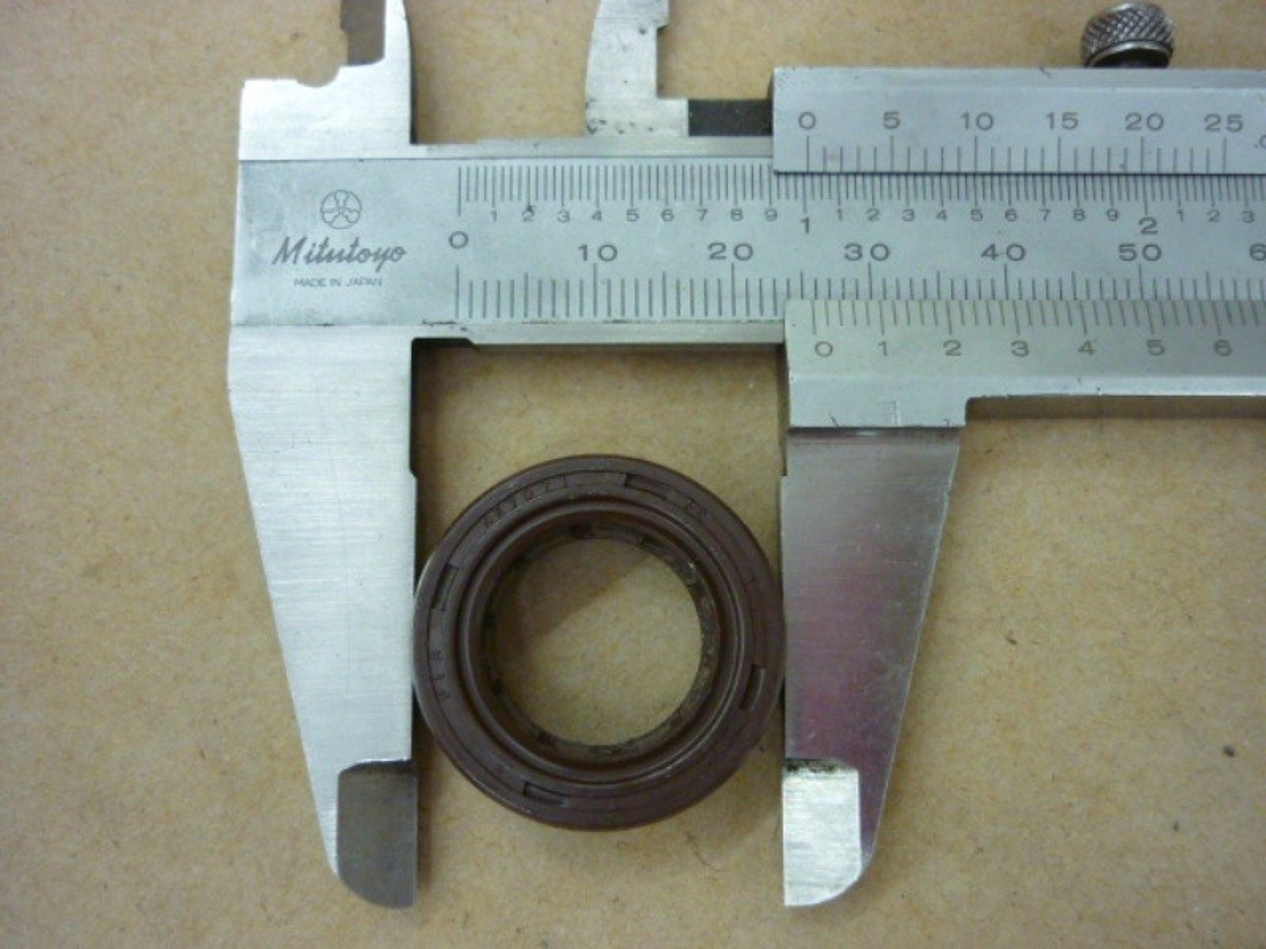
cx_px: 633
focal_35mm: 33
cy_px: 474
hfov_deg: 55.4
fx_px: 1207
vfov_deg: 42.9
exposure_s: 1/20
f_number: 2.8
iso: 400
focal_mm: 5.5
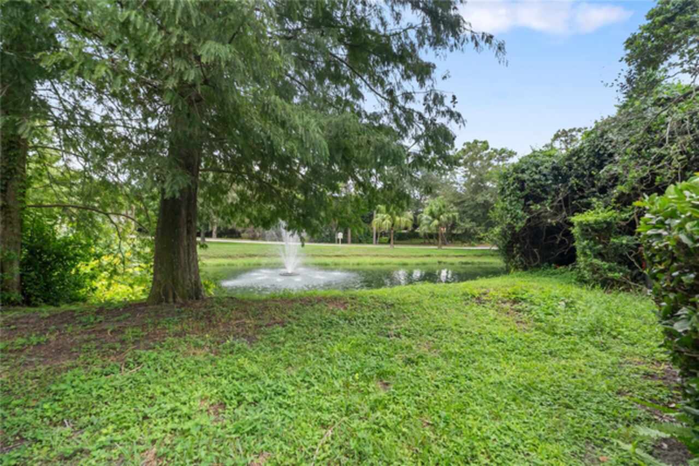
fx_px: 311
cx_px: 350
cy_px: 233
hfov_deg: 96.7
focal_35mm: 16
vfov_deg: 73.8
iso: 1000
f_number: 8
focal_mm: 16
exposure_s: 1/250
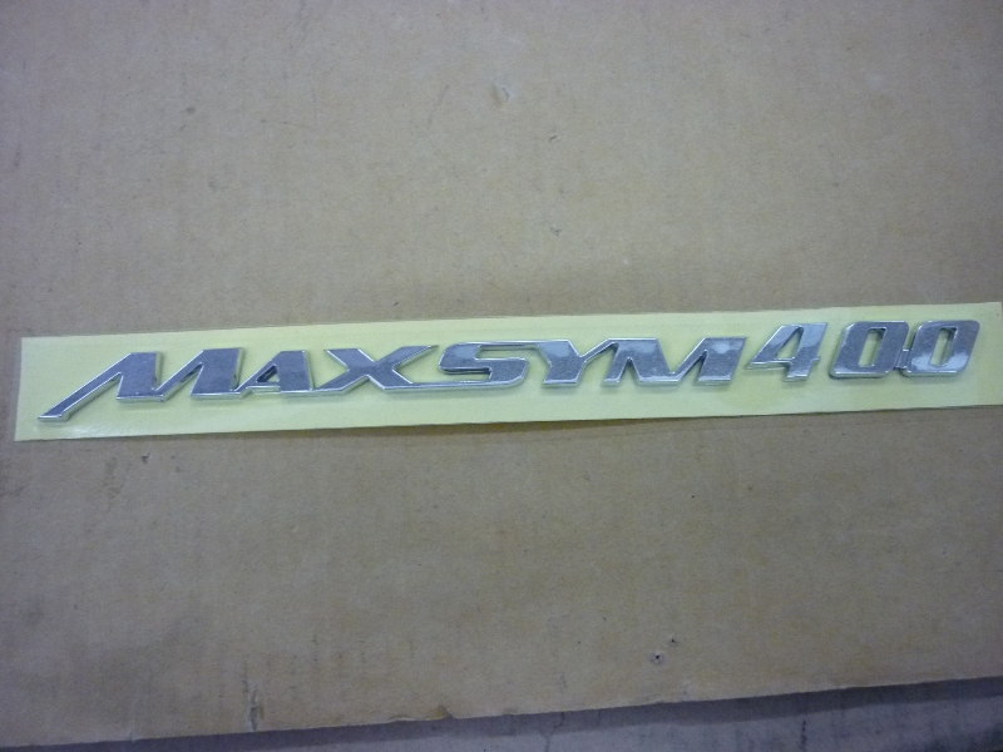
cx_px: 502
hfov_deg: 55.4
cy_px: 376
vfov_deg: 42.9
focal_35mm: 33
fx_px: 956
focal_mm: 5.5
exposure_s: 1/25
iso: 400
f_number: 2.8
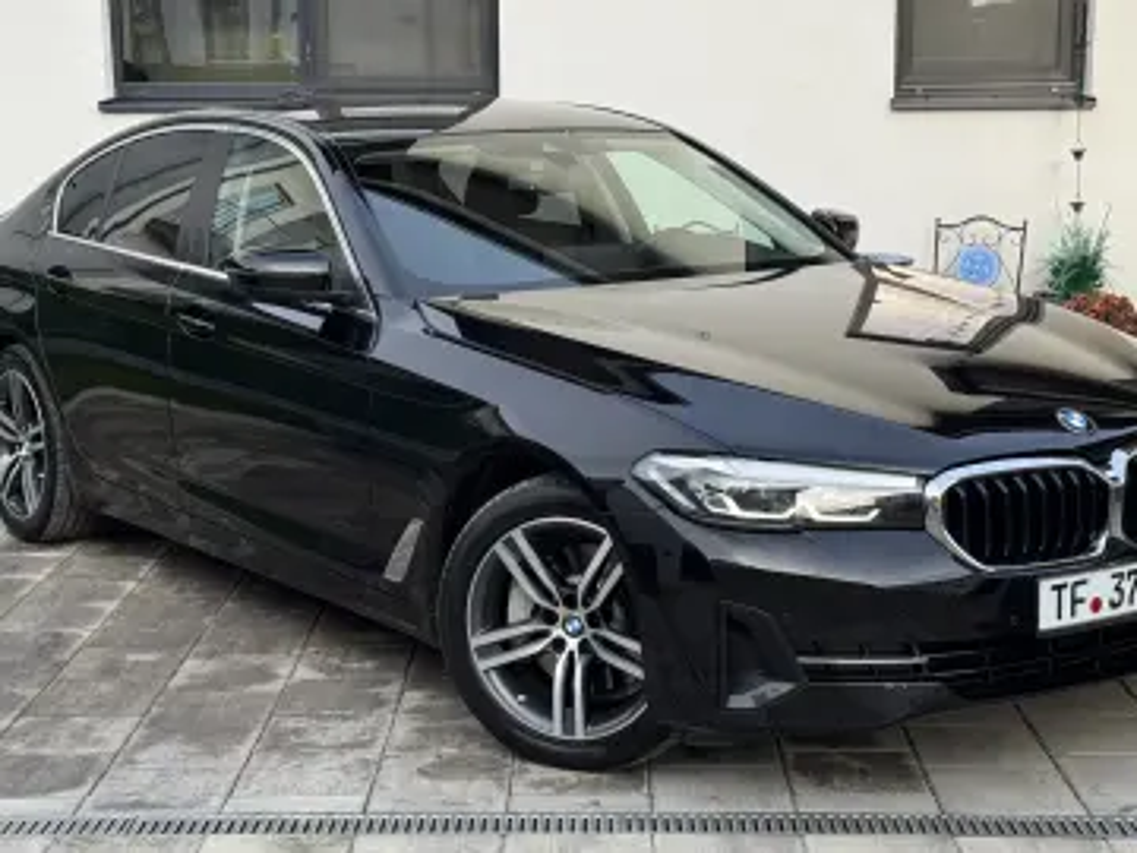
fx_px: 1577
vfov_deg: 30.3
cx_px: 568
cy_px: 426
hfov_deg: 39.7
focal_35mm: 48
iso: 64
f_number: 1.78
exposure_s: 1/822
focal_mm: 6.76
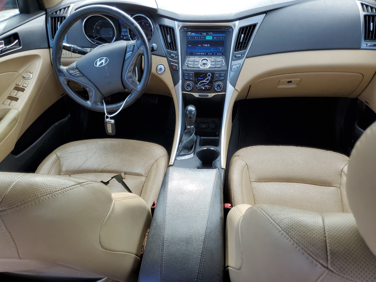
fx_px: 282
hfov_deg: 67.3
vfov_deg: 53.1
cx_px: 188
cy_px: 141
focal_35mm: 26
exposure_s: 1/217
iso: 50
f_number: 1.5
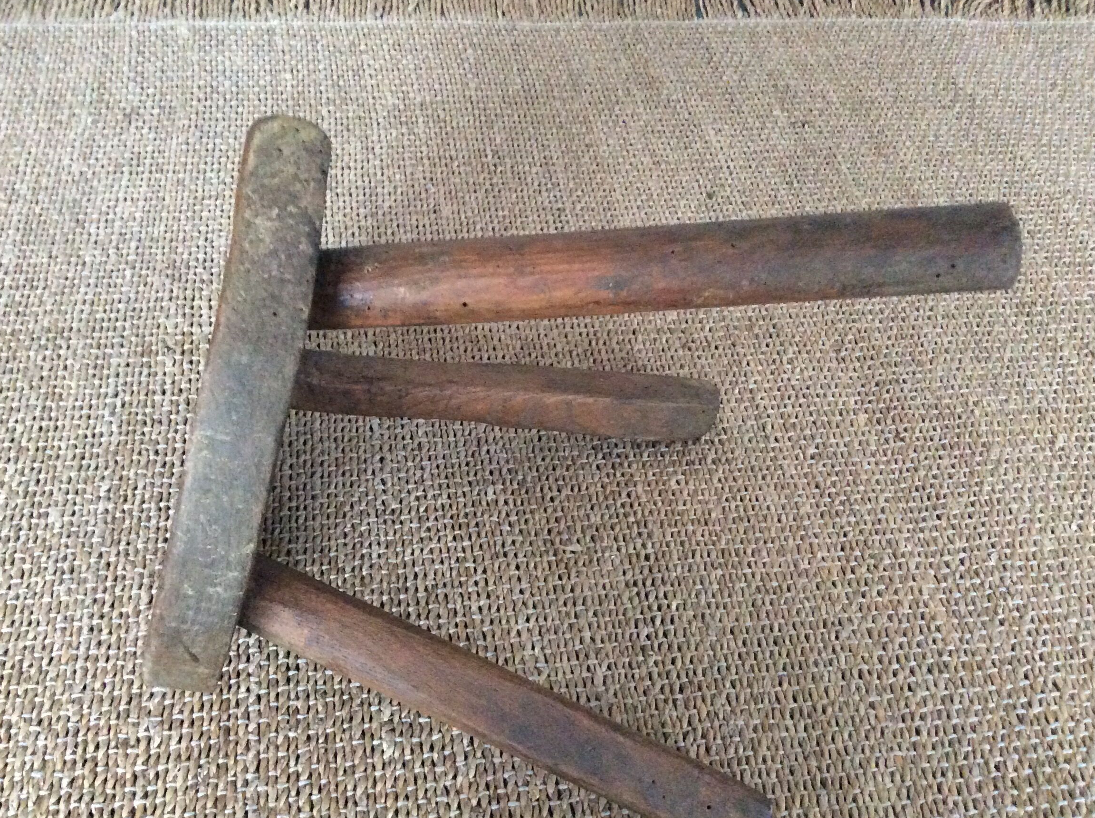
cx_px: 499
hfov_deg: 51.4
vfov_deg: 39.5
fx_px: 1137
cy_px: 433
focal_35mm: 36
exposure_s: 1/17
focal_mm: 3.3
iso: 400
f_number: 2.4
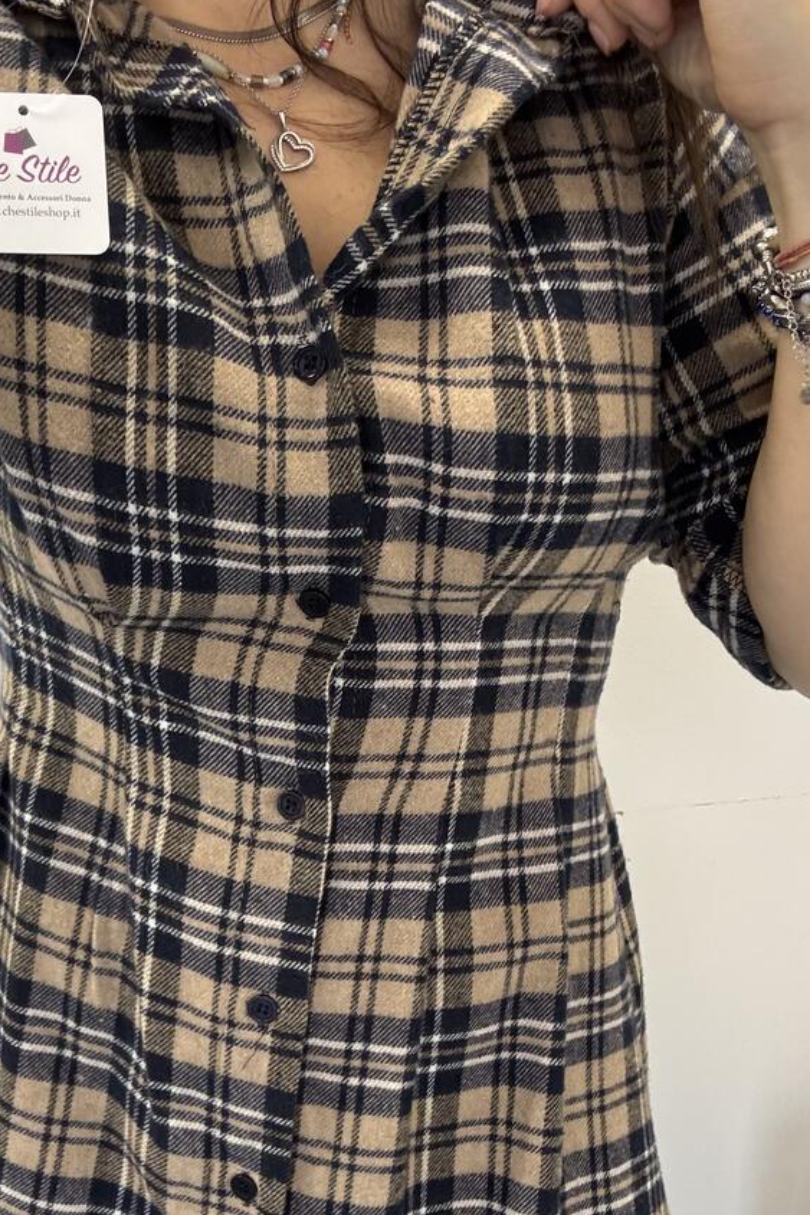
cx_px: 306
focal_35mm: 34
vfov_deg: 55.2
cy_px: 751
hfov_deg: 38.7
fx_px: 1147
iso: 125
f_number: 1.9
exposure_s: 1/50
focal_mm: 2.69
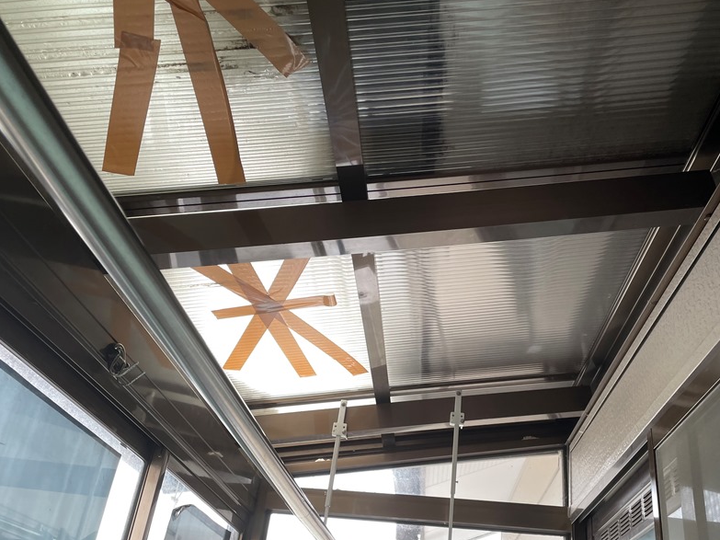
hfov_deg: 53.9
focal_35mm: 34
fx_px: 707
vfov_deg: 41.7
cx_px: 396
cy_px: 315
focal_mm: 4.2
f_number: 1.6
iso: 32
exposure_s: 1/219
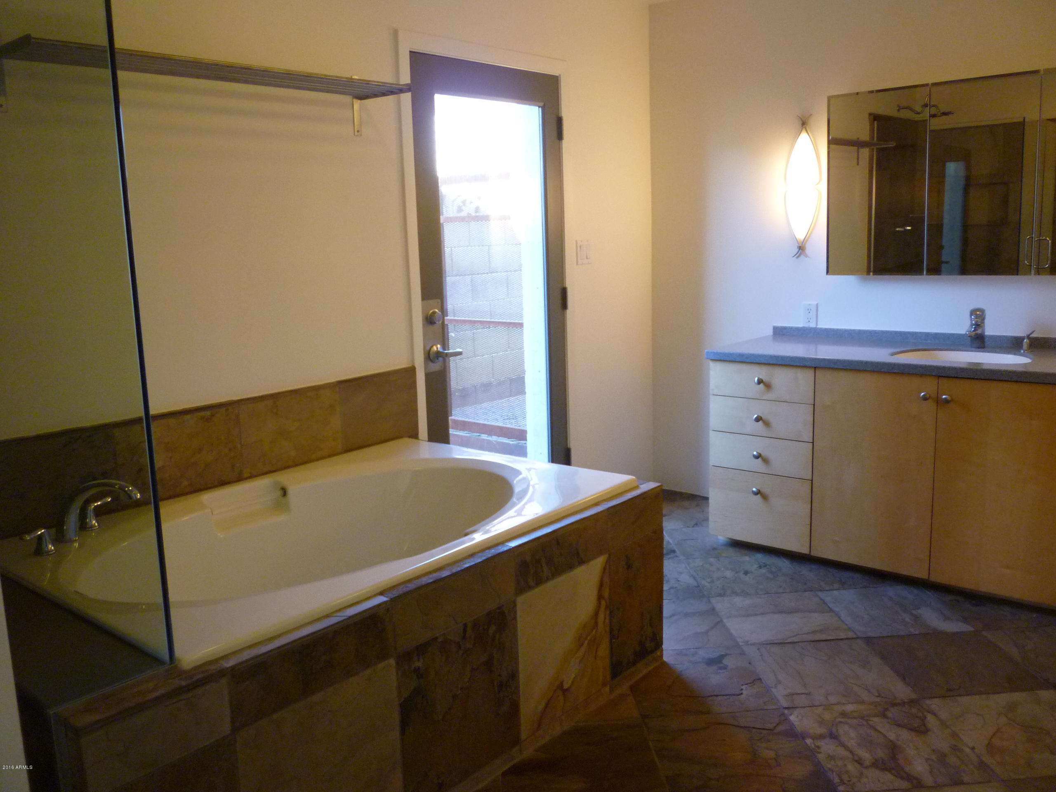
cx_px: 528
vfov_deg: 48.2
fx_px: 885
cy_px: 396
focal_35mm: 29
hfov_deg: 61.7
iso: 250
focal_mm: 5.2
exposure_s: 1/30
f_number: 3.3
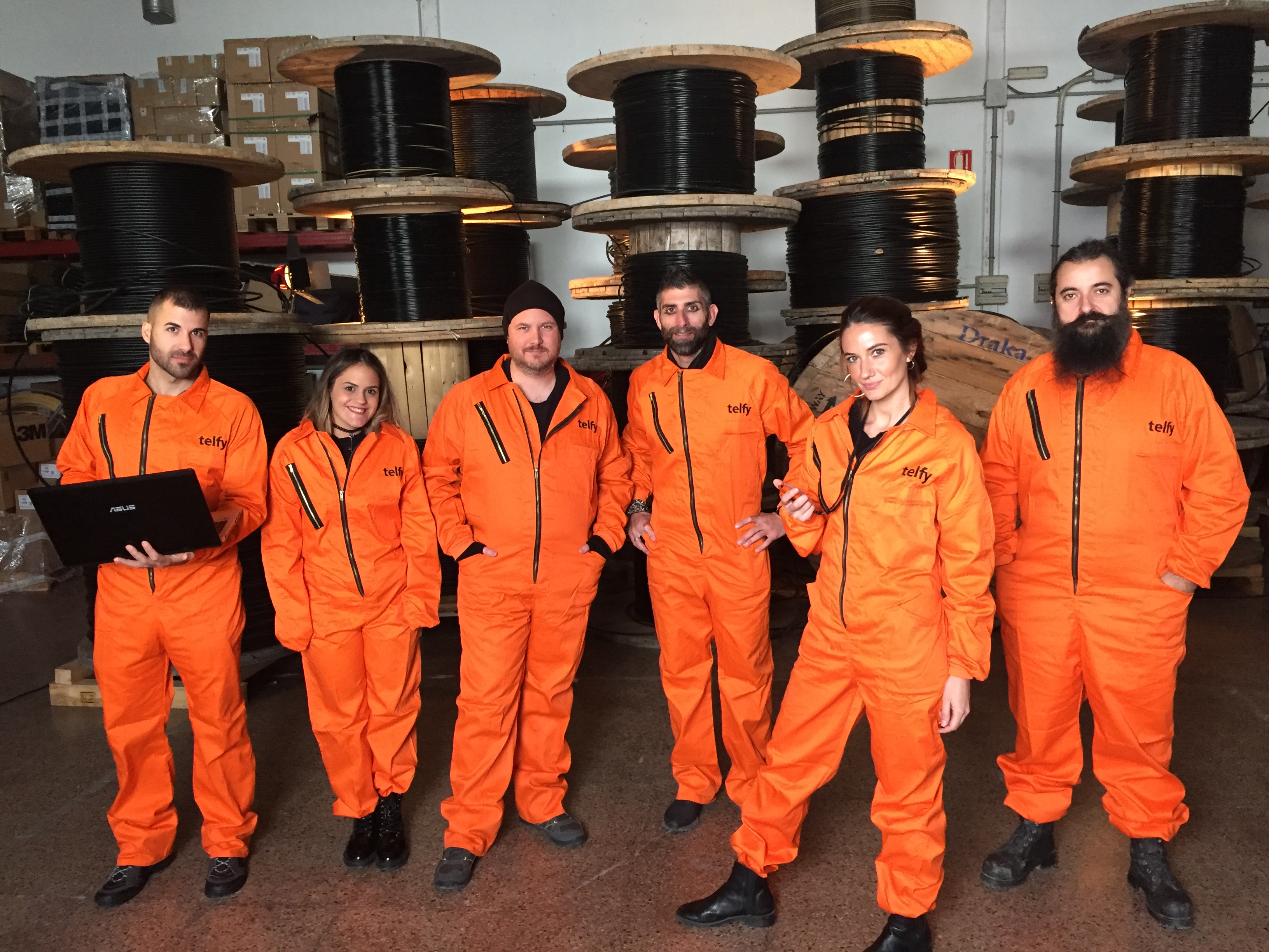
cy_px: 476
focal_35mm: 29
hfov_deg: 61.7
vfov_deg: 48.2
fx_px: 1063
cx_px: 634
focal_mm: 4.15
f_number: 2.2
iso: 250
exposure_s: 1/33
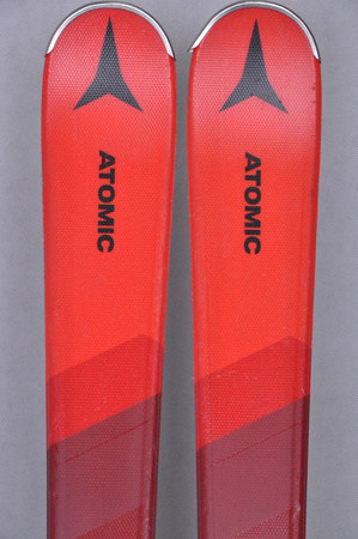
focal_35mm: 158
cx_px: 179
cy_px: 270
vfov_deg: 13.1
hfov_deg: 8.7
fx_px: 2355
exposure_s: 1/125
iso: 3200
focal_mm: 105
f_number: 9.5
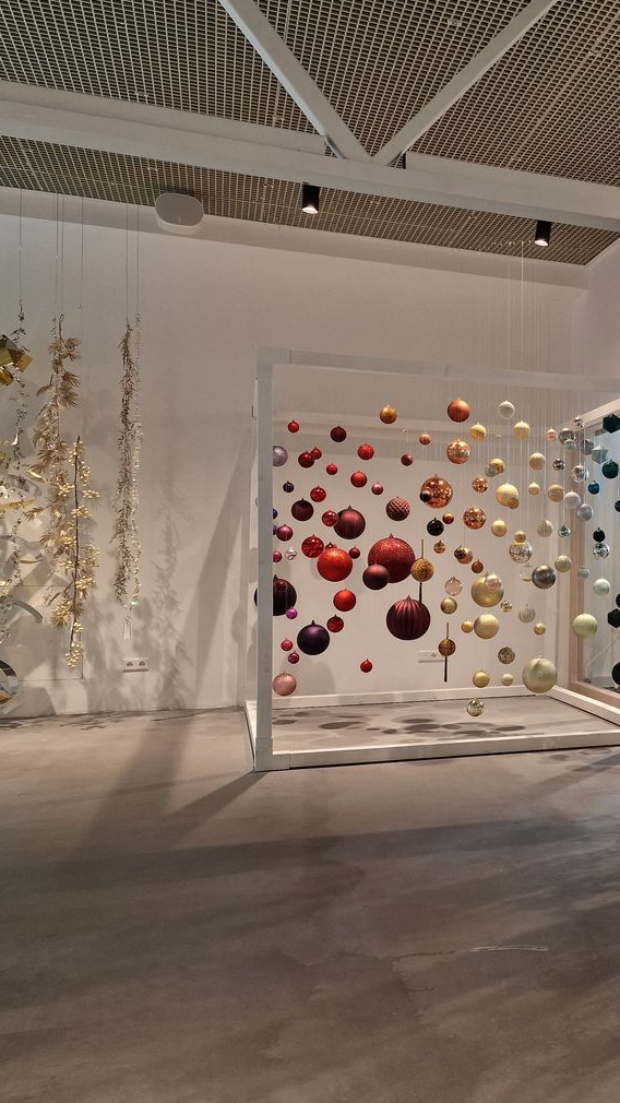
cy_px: 550
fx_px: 994
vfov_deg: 58.0
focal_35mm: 34
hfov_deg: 31.5
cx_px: 647
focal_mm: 6.4
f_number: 1.8
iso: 125
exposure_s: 1/100
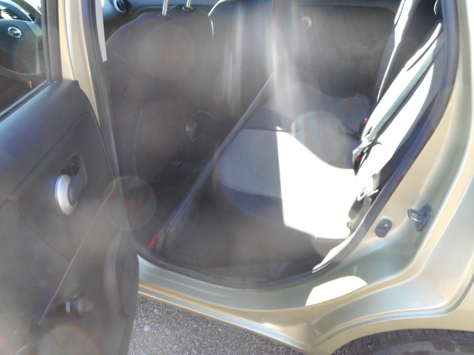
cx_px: 237
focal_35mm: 25
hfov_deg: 69.4
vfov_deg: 54.9
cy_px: 178
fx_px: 342
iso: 80
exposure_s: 1/30
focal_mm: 4.5
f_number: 3.7
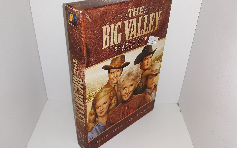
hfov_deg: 62.9
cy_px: 69
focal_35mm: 30
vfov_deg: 41.8
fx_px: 194
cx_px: 118
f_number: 1.7
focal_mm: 3.7
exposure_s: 1/149
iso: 40
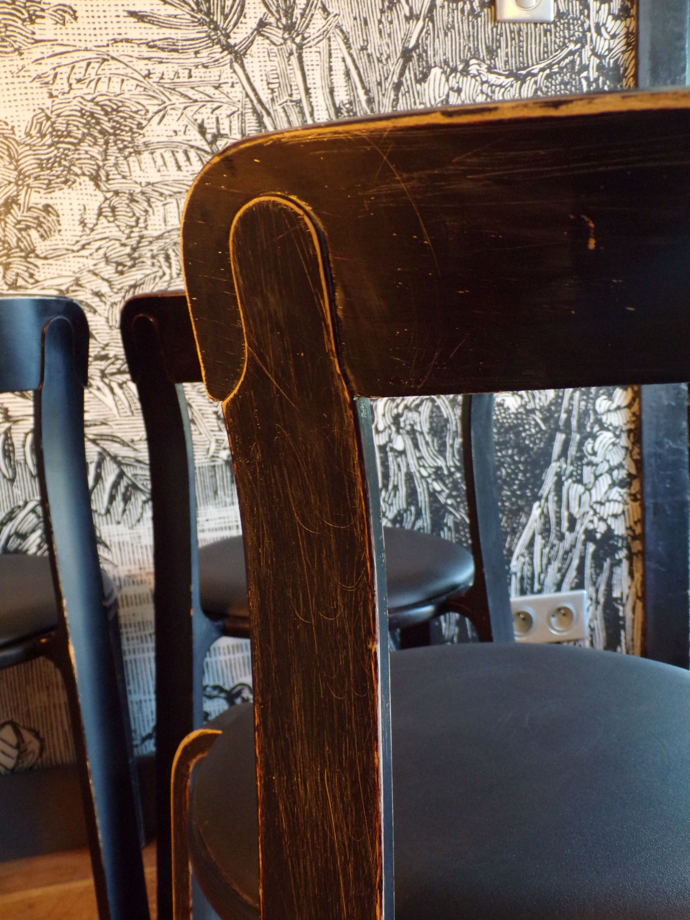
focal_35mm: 32
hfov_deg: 44.2
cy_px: 460
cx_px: 345
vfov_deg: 56.8
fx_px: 850
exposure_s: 1/15
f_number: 3.2
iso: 400
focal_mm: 5.8
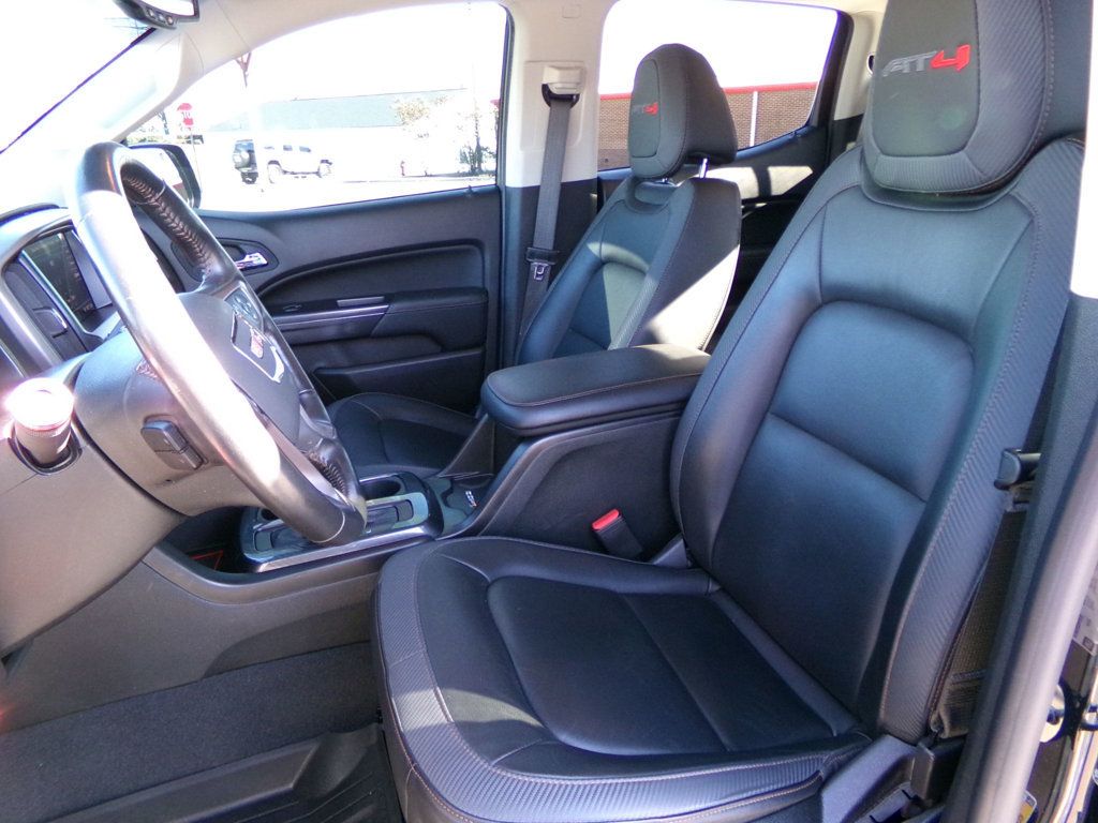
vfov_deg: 56.8
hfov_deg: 71.6
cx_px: 549
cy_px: 412
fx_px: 761
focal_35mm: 24
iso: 557
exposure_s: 1/60
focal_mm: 4.3
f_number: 3.7
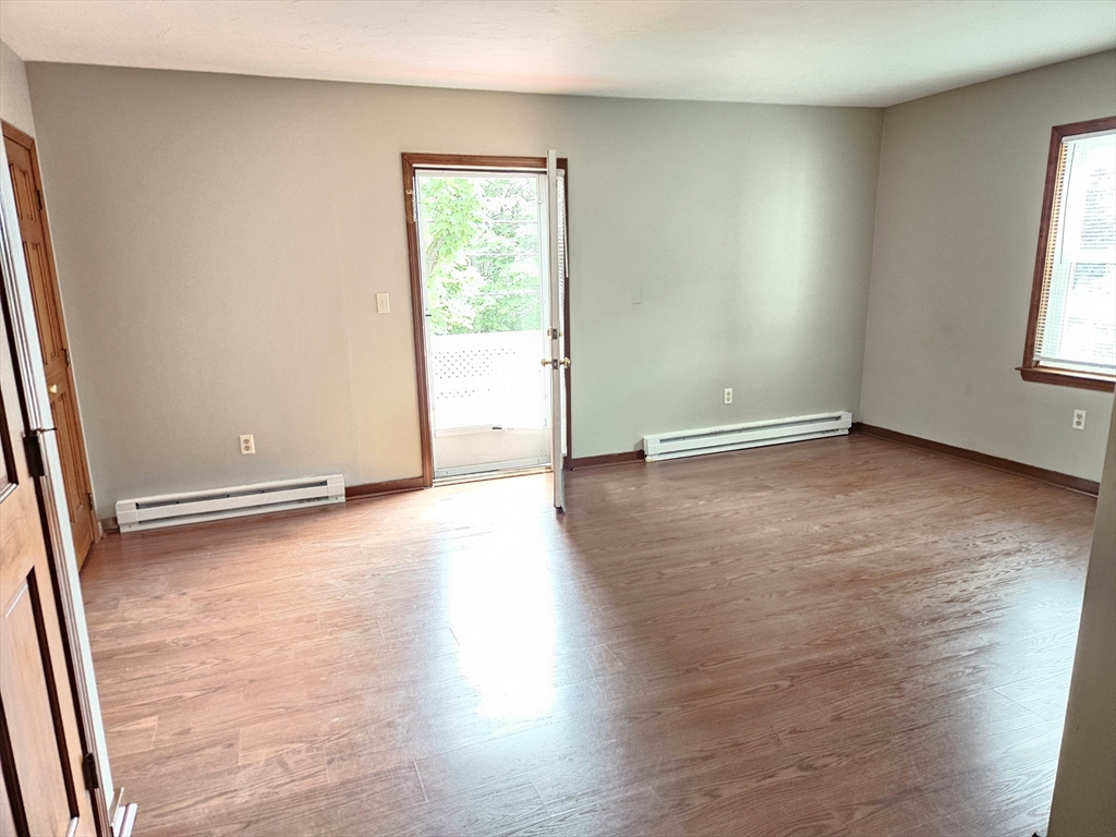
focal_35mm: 23
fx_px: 742
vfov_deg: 58.9
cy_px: 418
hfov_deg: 73.9
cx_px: 558
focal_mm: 5.4
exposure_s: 1/120
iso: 800
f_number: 1.8
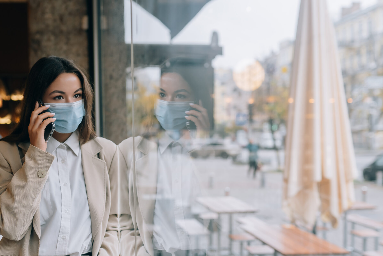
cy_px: 154
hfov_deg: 40.8
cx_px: 144
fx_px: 511
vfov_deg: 28.0
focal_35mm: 48
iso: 250
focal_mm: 35
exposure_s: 1/250
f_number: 2.2
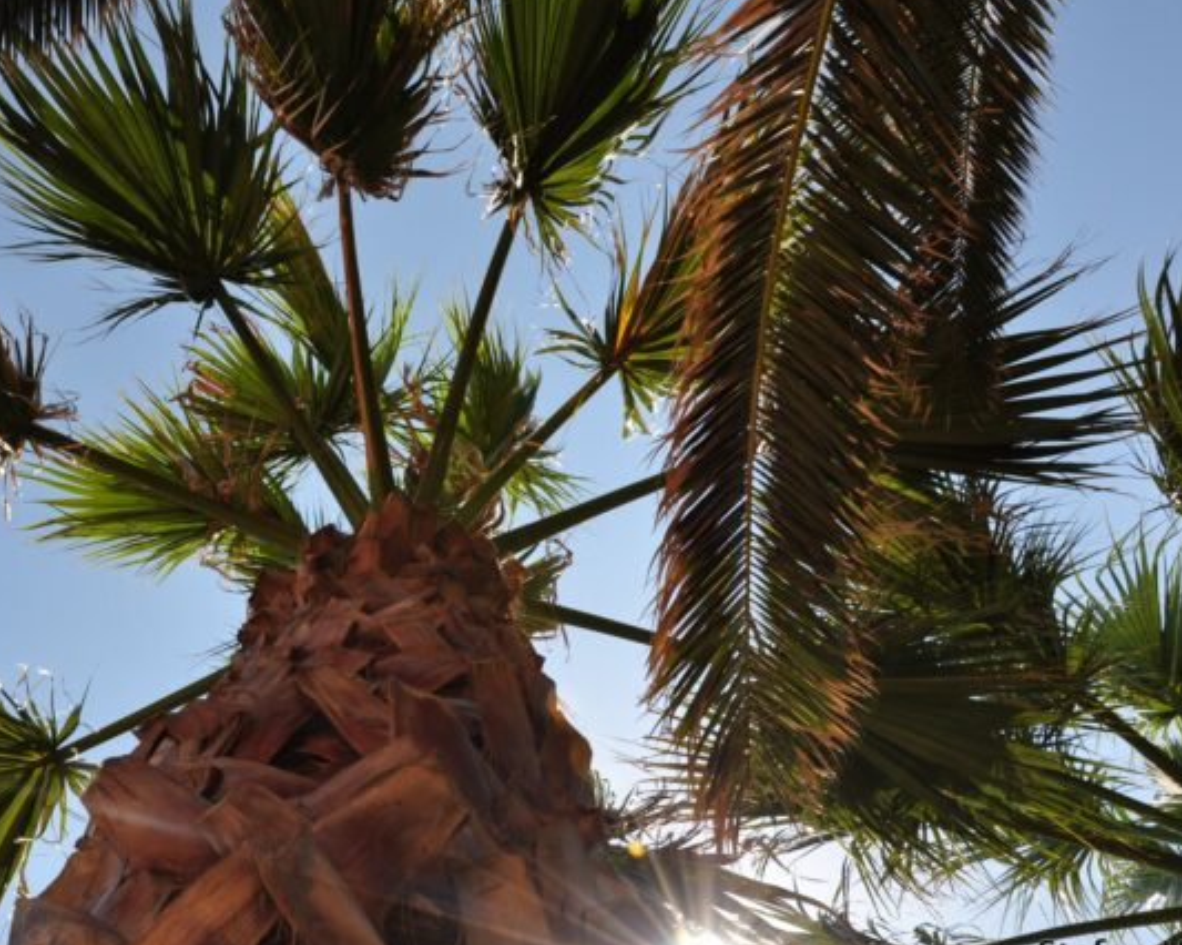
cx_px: 401
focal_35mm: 38
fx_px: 1329
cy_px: 419
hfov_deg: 47.2
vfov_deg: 39.1
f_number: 11
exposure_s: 1/400
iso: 200
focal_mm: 18
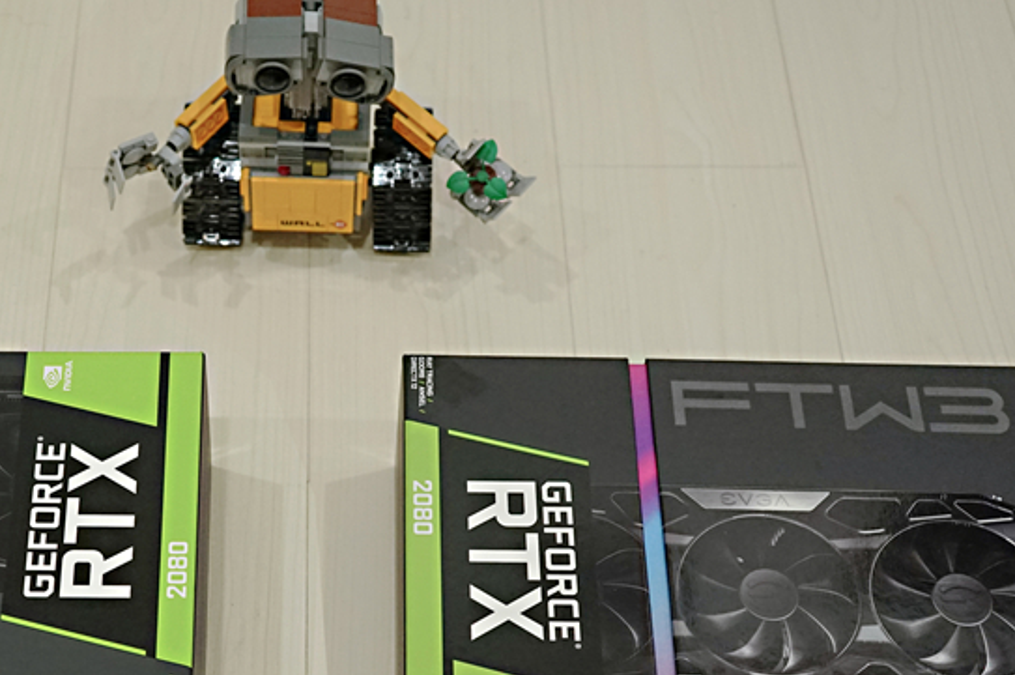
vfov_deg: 23.8
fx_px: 1577
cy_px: 536
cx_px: 290
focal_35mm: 56
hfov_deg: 35.1
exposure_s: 1/50
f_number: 4
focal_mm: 31
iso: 1600
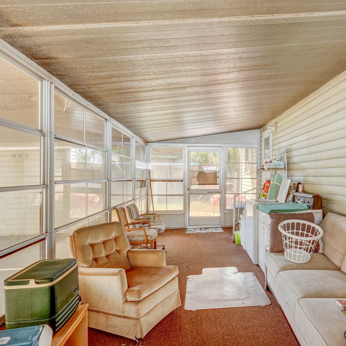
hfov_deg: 65.4
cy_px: 164
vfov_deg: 67.2
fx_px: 260
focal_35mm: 23
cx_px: 231
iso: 400
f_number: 8
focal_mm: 17
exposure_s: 1/13
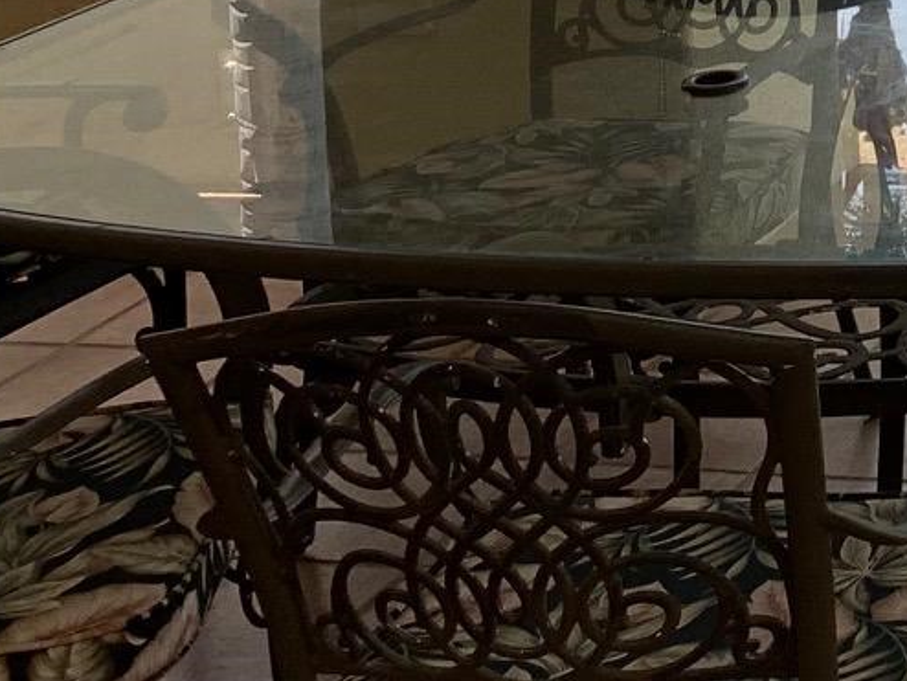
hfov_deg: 15.8
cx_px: 1621
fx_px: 2779
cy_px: -455
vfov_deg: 12.9
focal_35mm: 106
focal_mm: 4.25
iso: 25
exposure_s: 1/1124
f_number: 1.8
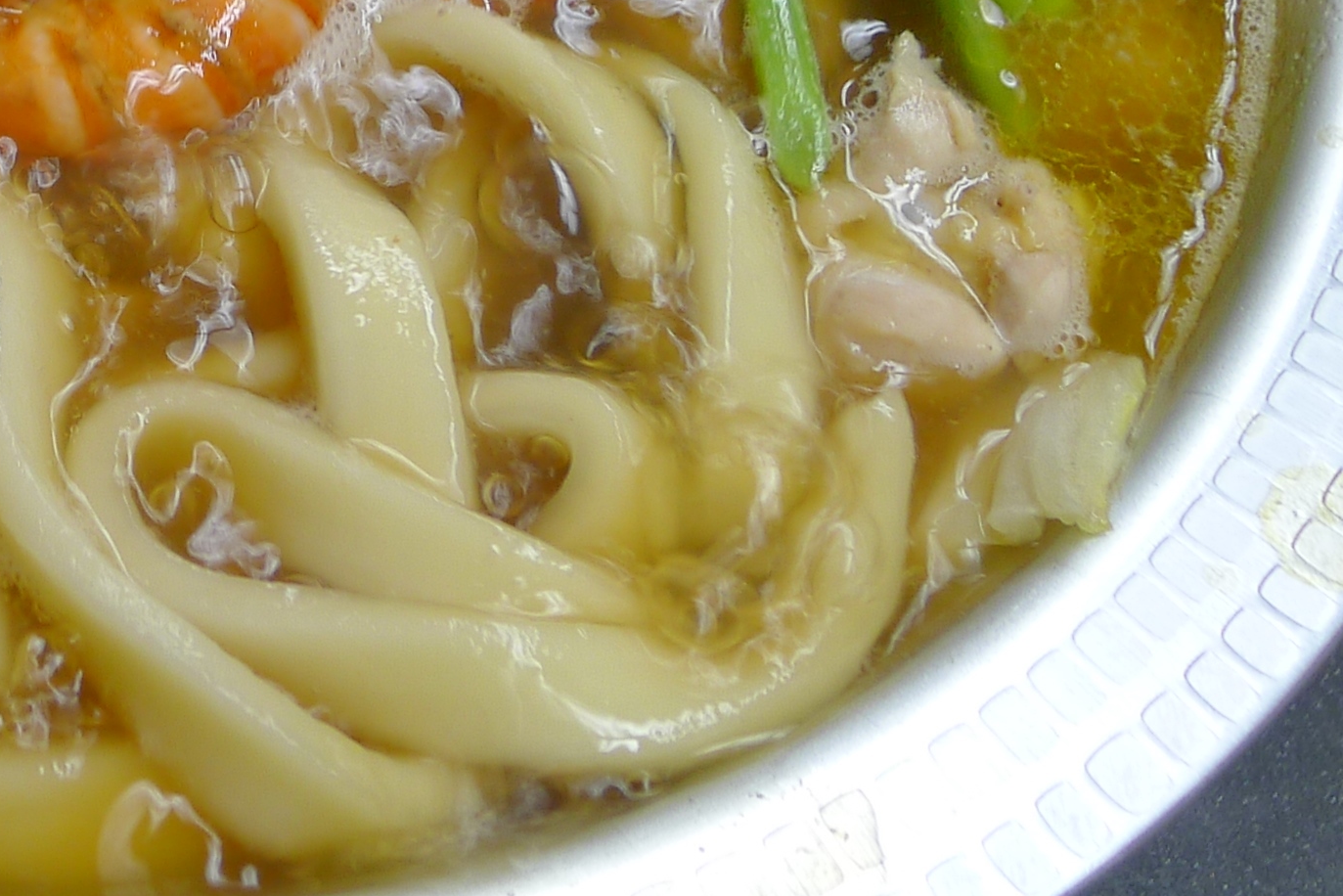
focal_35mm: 66
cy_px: 49
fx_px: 2463
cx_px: -50
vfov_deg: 20.1
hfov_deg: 28.3
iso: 80
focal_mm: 5.1
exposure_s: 1/60
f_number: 2
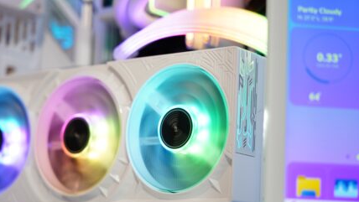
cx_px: 169
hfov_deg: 21.3
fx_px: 952
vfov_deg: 12.1
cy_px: 100
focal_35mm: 100
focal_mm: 81
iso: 500
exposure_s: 1/50
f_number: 4
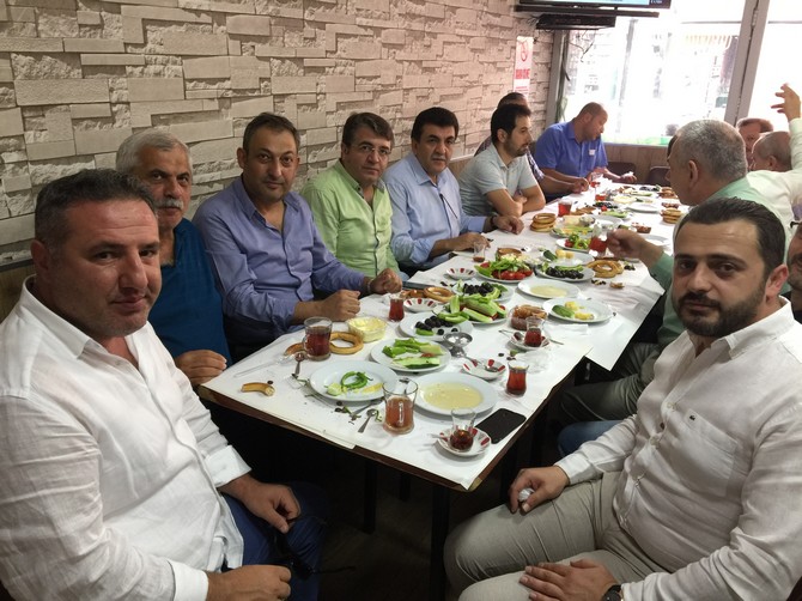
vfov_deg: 48.2
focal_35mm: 29
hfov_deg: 61.7
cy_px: 300
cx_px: 401
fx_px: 672
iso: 64
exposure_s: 1/17
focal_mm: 4.15
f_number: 2.2
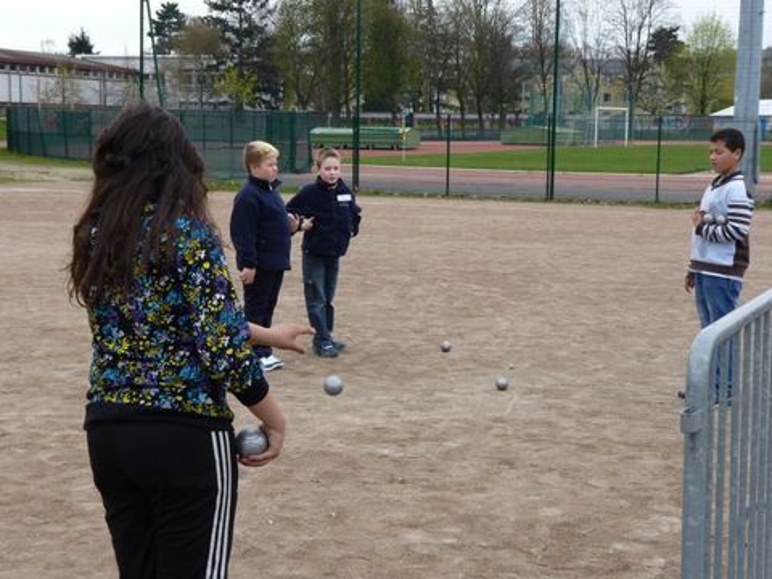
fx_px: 1450
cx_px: 386
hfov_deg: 29.8
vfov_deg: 22.6
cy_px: 290
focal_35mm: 65
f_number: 4.5
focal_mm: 11.5
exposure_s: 1/200
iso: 80
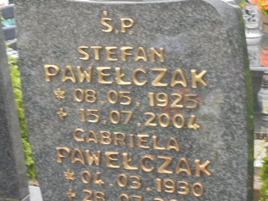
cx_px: 100
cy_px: 110
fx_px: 774
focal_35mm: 100
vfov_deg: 14.8
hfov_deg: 19.6
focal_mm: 13.1
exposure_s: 1/30
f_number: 6.1
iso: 160
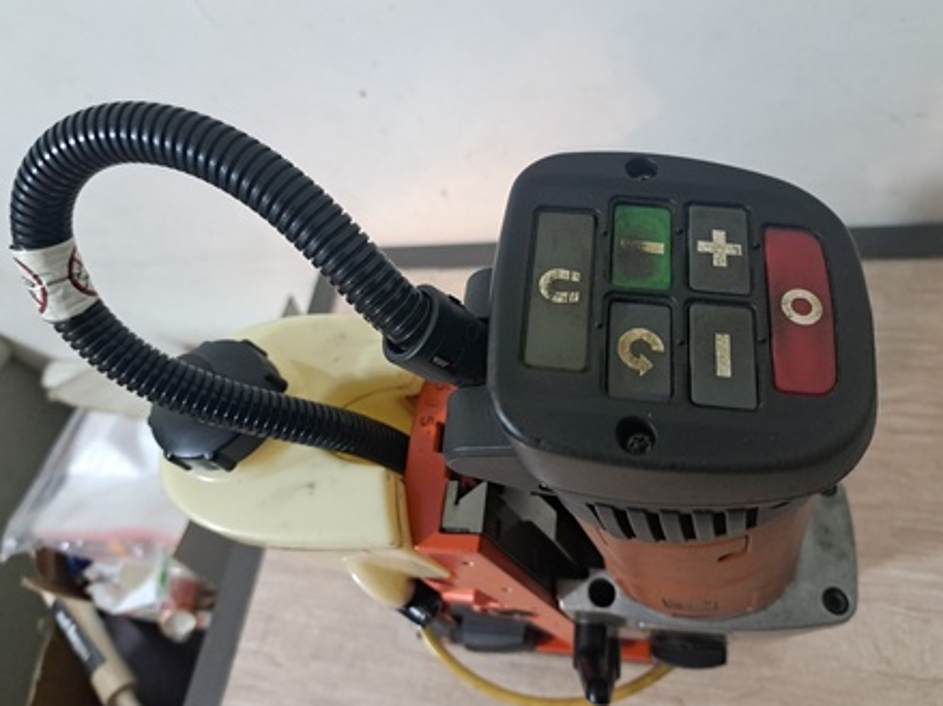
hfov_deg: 69.4
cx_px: 472
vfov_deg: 54.9
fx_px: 681
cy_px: 355
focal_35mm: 25
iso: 500
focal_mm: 5.23
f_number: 1.8
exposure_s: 1/33
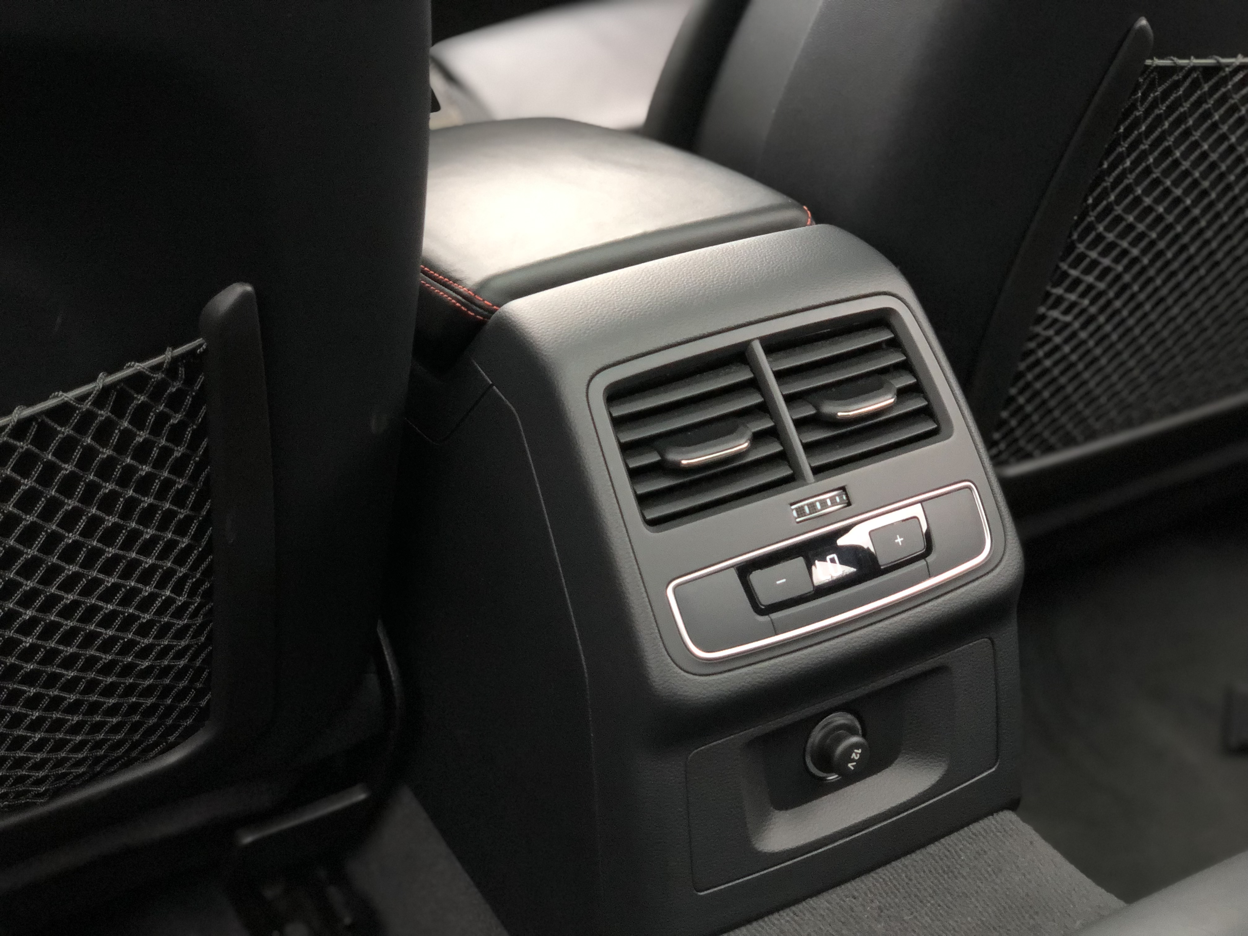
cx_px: 624
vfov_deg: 28.0
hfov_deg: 36.8
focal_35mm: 52
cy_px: 468
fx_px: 1875
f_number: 2.4
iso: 125
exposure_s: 1/24
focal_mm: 6
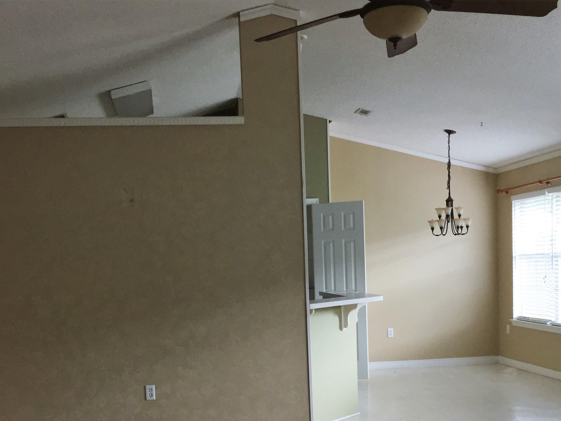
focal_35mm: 46
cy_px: 334
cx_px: 270
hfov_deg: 41.2
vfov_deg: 30.8
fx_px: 745
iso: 50
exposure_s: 1/30
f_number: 2.2
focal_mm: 4.15
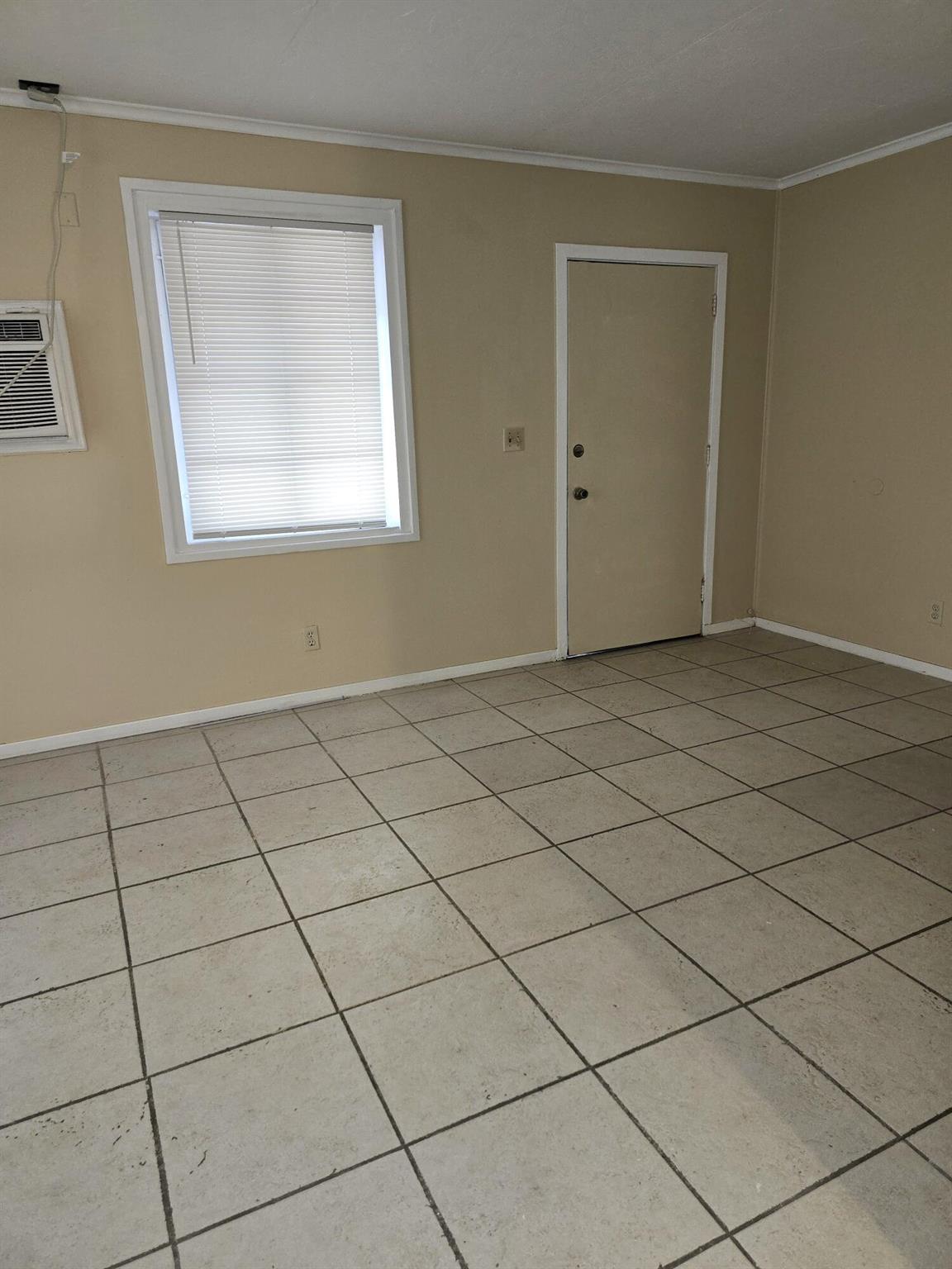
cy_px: 634
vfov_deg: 73.9
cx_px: 476
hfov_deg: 58.9
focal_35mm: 23
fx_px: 843
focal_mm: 6.3
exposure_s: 1/24
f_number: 1.7
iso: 100
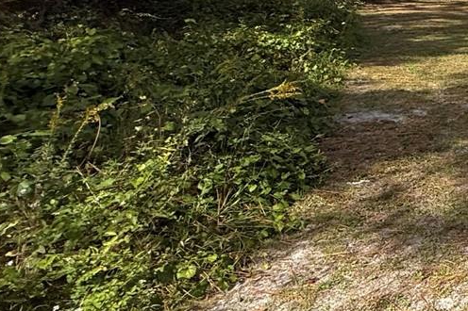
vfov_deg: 27.1
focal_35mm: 47
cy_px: 6
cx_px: 711
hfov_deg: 27.6
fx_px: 611
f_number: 2.2
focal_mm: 2.22
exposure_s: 1/1087
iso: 50
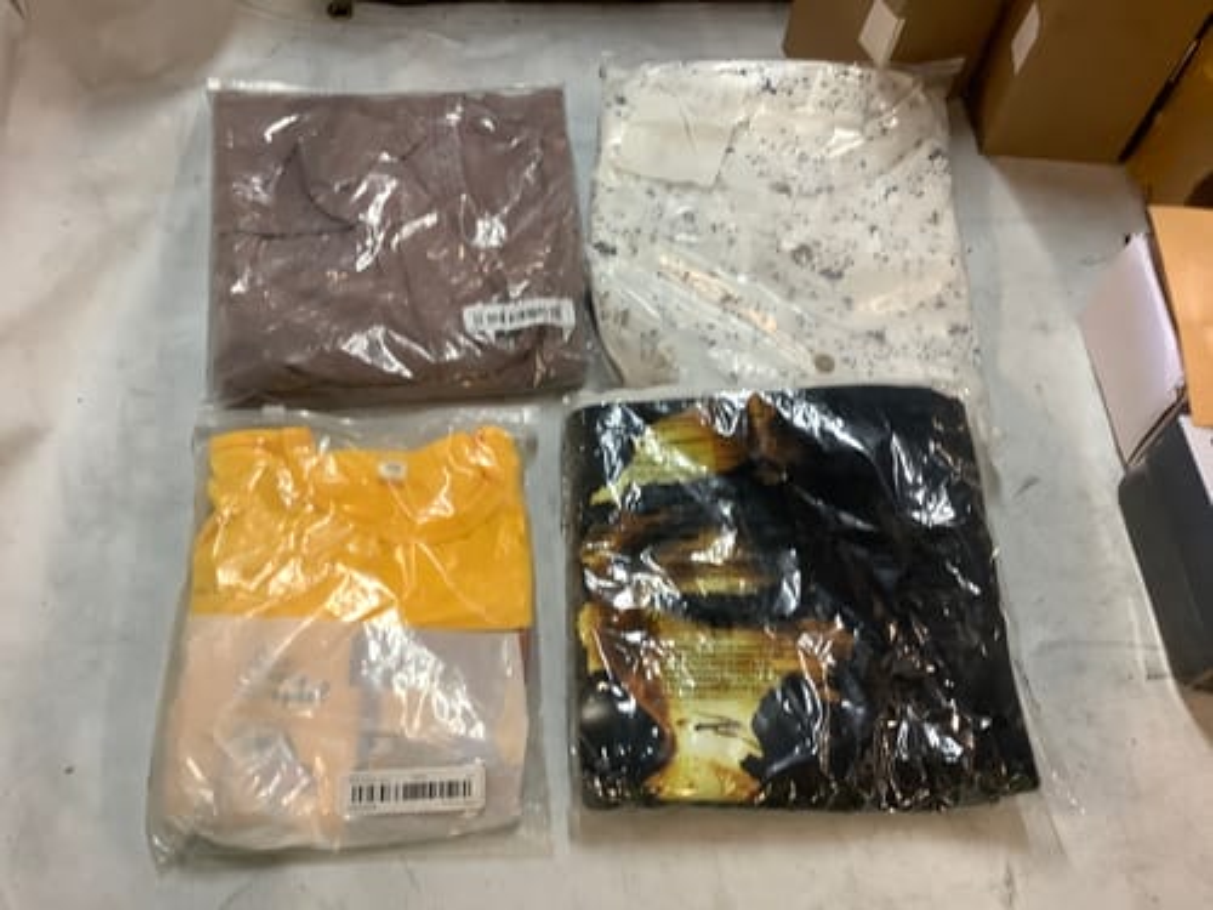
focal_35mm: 31
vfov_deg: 45.4
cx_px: 606
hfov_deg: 58.4
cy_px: 455
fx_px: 1086
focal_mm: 3.3
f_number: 2.4
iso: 160
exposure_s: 1/50
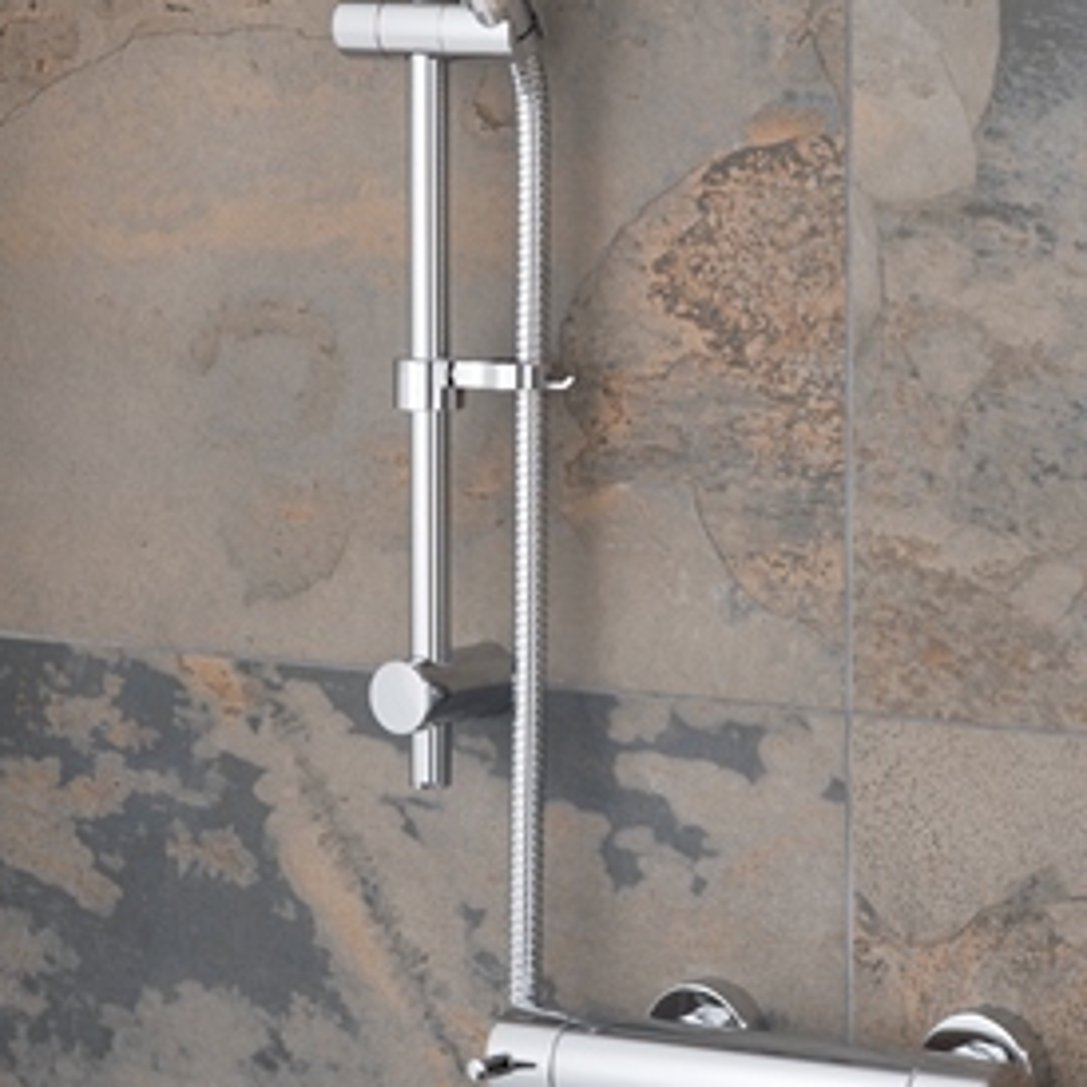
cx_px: 732
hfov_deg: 10.3
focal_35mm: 169
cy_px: 298
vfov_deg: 10.3
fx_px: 6004
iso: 64
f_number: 11
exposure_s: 1/13
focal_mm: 85
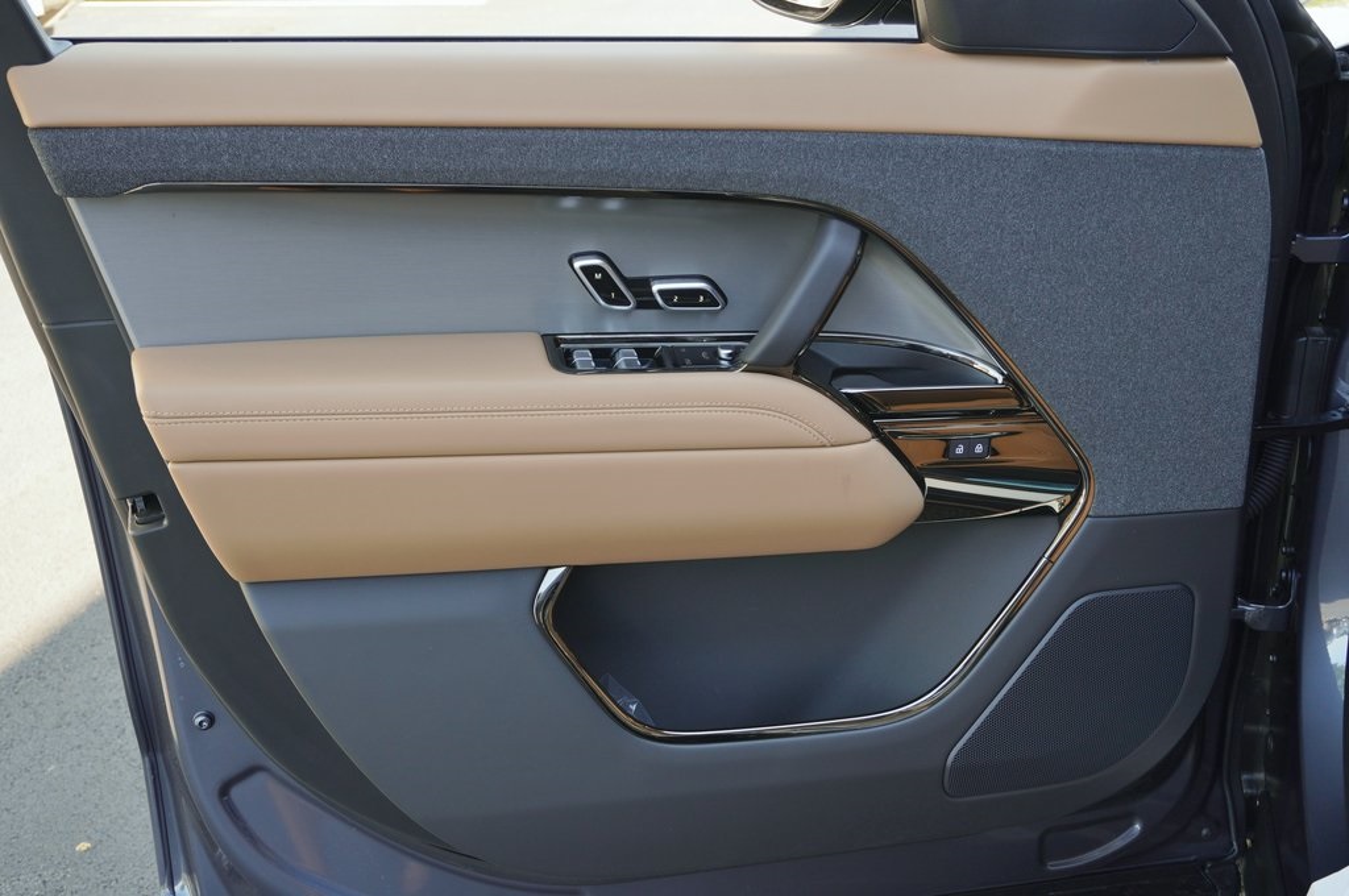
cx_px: 674
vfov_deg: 35.4
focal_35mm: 38
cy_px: 448
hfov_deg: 51.3
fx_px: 1403
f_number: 5
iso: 100
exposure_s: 1/50
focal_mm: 25
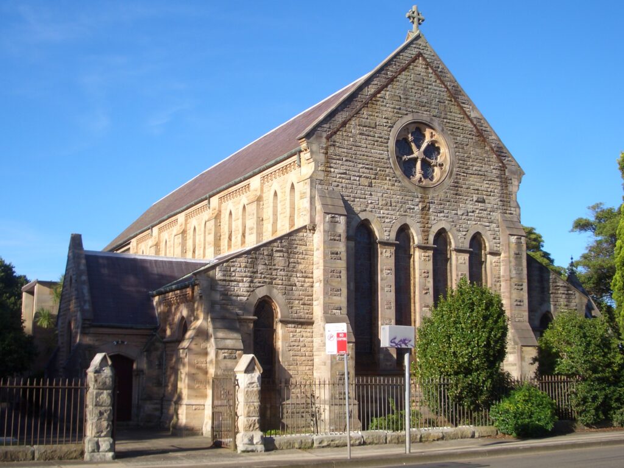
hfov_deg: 45.8
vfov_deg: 35.1
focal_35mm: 41
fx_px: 739
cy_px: 234
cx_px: 312
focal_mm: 6.8
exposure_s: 1/320
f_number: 4.6
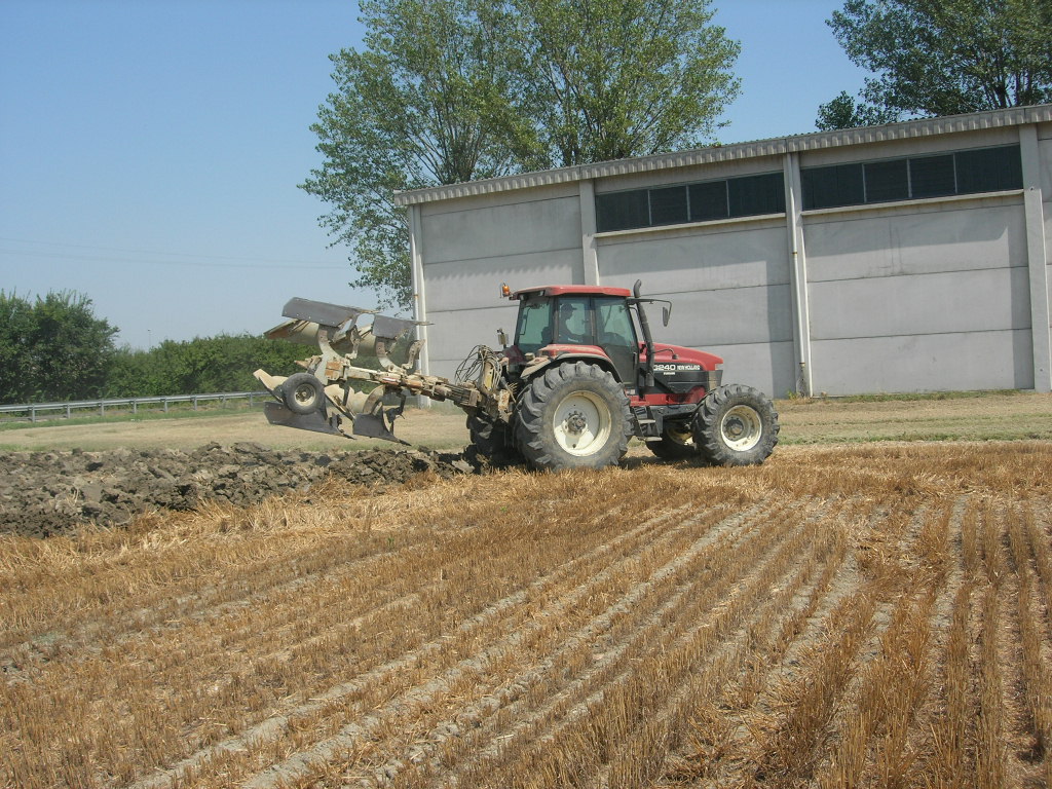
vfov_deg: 37.7
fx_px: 1155
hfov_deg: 49.0
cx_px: 526
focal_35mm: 38
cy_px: 394
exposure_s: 1/611
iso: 64
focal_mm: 7.8
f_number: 4.8
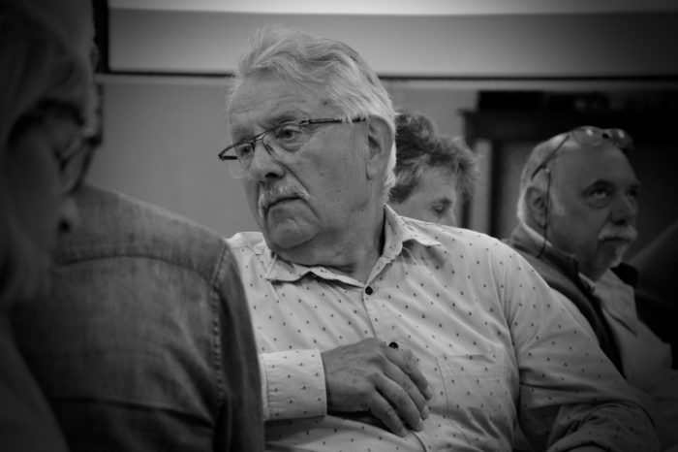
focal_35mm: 158
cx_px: 339
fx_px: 2965
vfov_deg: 8.7
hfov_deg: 13.0
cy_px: 226
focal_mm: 105
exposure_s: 1/50
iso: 3200
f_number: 5.6
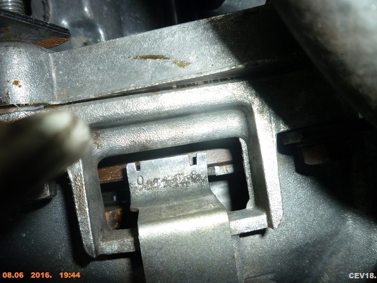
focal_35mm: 29
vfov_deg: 48.2
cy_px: 142
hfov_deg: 61.7
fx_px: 316
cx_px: 188
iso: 100
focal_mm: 5.2
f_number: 4
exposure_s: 1/60
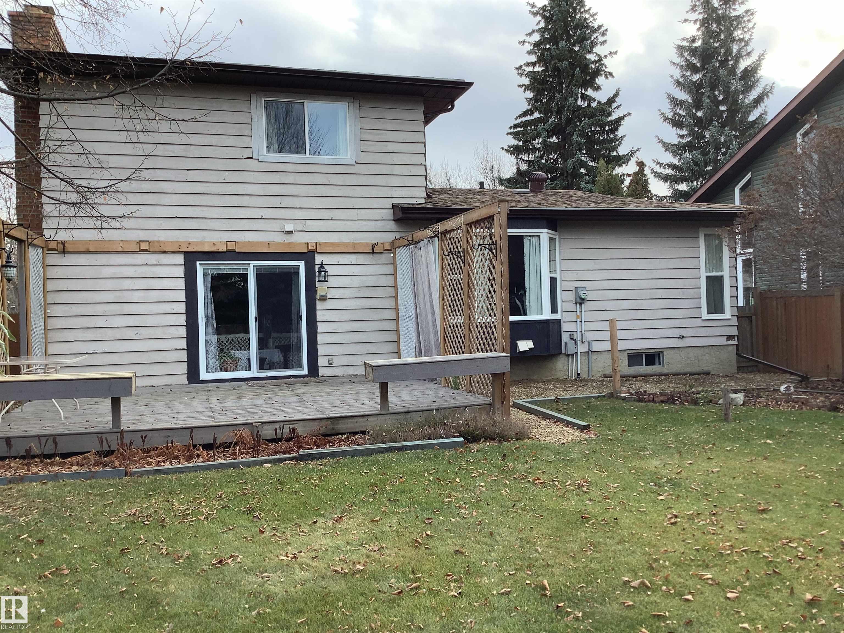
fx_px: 756
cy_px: 316
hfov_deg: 58.4
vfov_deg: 45.4
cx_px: 422
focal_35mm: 31
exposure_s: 1/120
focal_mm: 3.3
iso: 32
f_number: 2.4
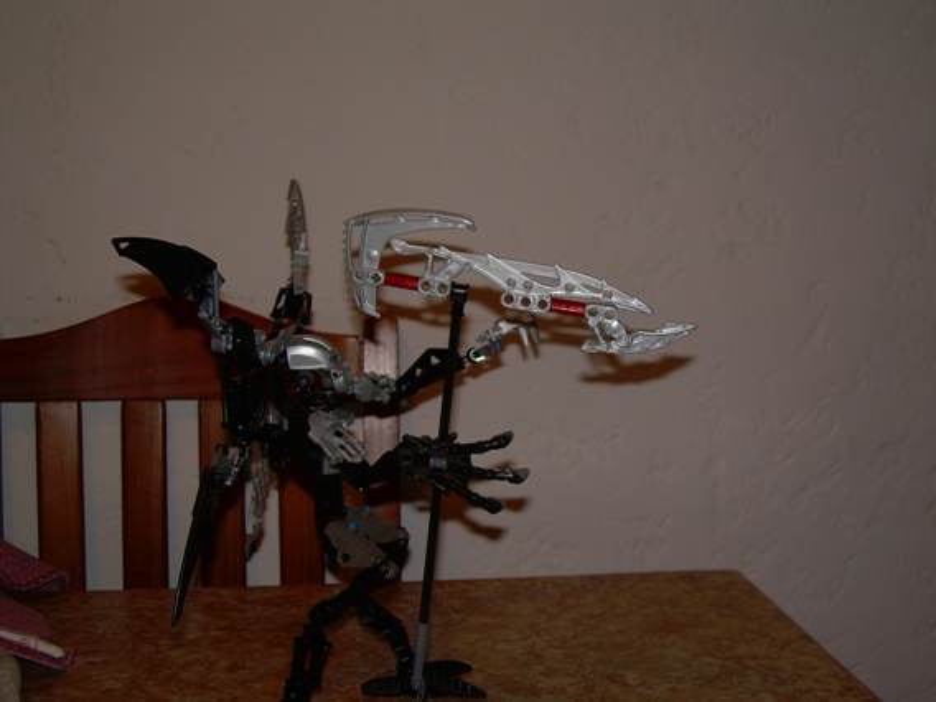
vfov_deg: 29.1
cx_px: 468
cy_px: 351
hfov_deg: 38.2
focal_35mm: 50
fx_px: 1352
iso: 50
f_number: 3.1
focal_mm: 8.3
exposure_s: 1/60
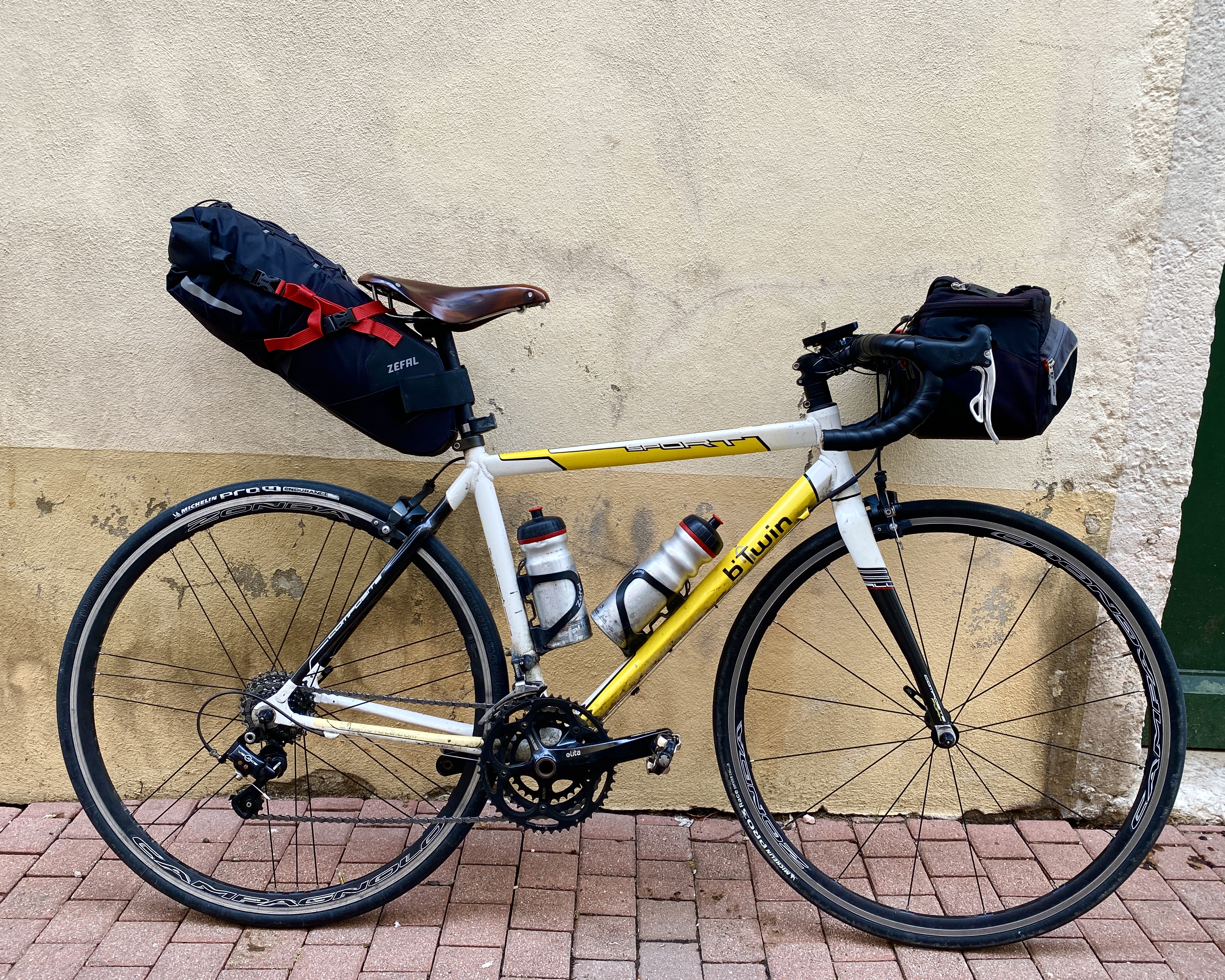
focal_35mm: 28
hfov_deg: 62.2
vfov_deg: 51.5
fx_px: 1015
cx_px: 632
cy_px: 486
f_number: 1.8
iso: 40
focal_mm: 4.25
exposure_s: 1/122
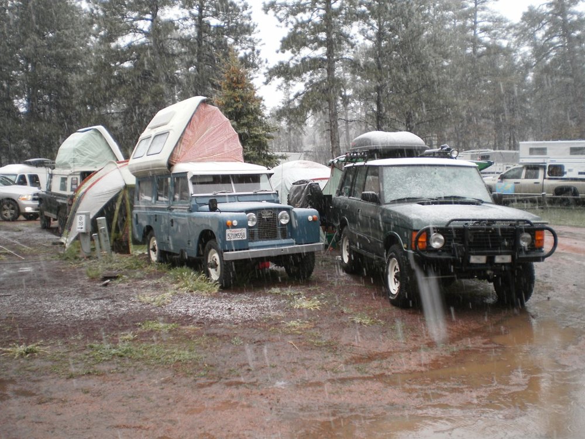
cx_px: 292
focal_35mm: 36
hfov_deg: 51.4
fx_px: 608
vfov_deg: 39.7
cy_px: 220
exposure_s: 1/60
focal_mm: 6.3
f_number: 3.1
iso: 100
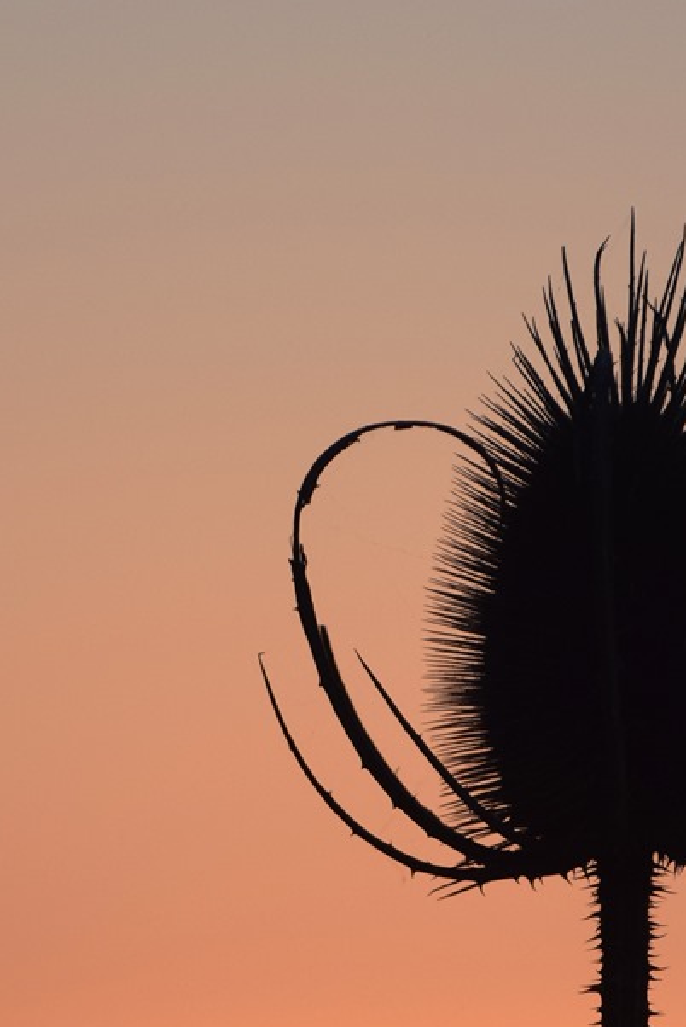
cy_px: 993
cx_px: 478
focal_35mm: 508
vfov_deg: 4.1
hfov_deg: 2.7
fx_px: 14503
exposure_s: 1/320
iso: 400
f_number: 6
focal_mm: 170
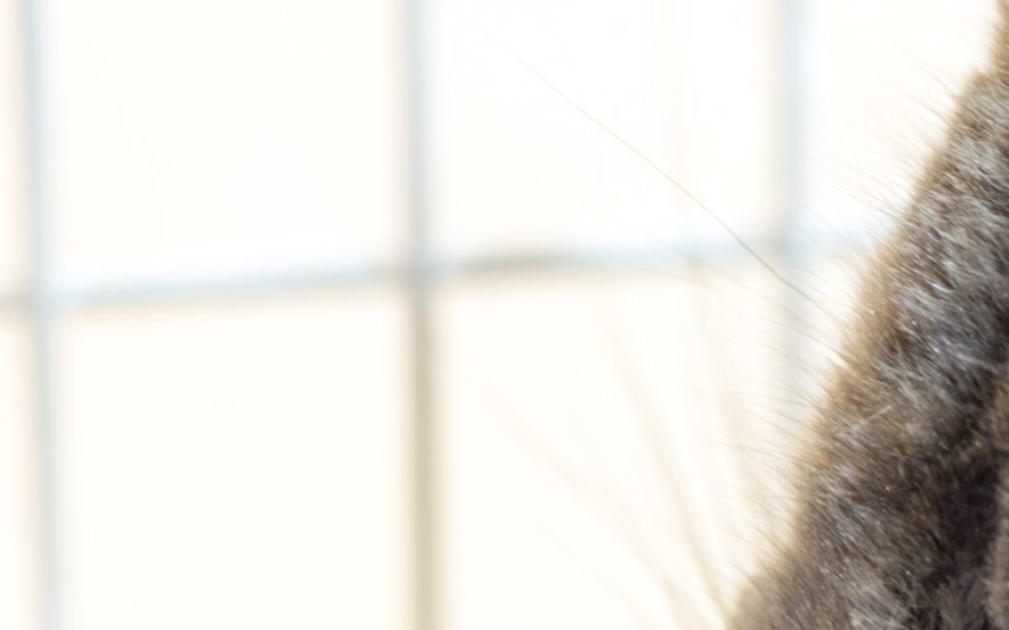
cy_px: 790
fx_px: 7368
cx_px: 1040
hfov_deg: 7.8
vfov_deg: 4.9
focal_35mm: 268
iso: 500
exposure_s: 2
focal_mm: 105
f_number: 8
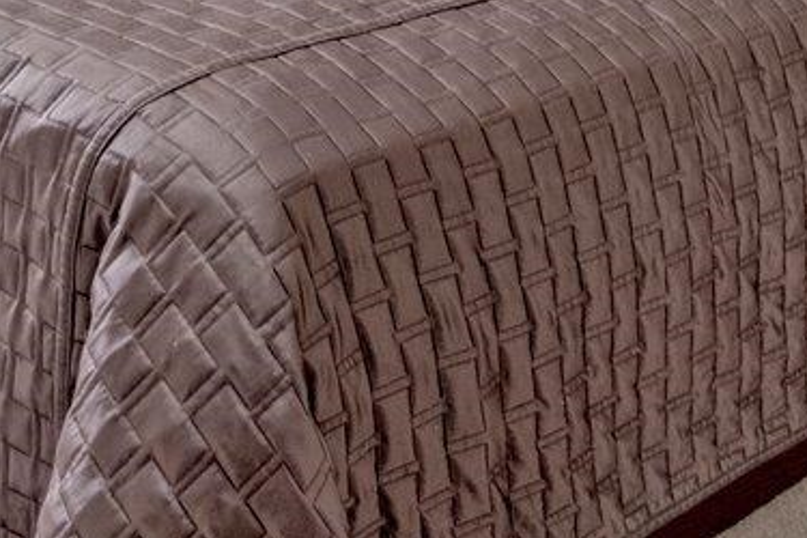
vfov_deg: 13.8
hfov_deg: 23.0
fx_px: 1838
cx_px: -127
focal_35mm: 82
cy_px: -584
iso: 400
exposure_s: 1/10
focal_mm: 10.1
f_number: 7.1
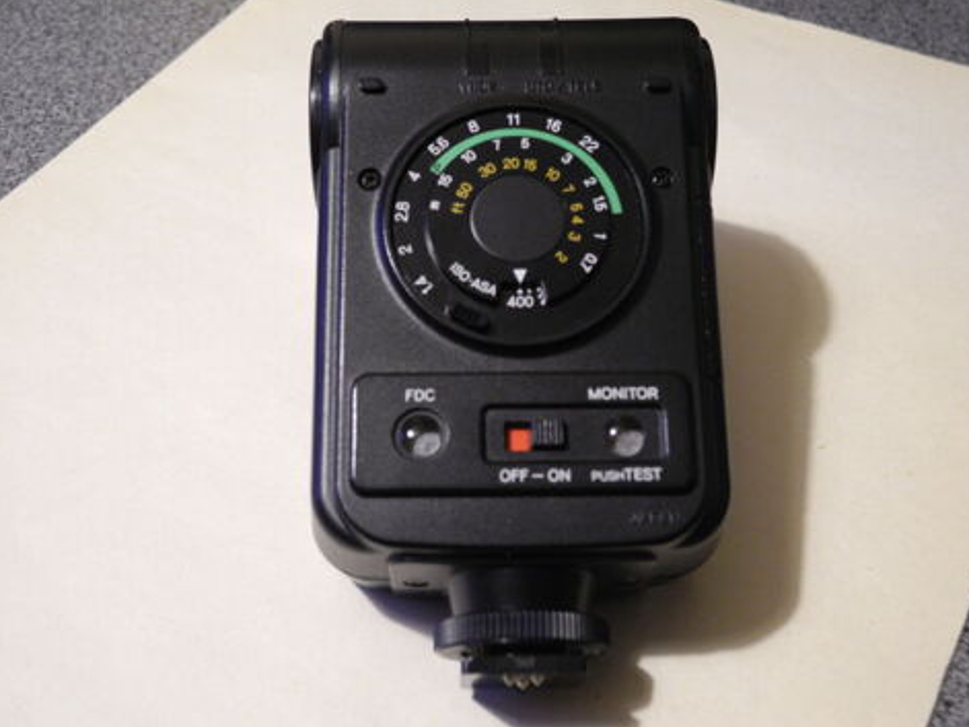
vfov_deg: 28.5
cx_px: 488
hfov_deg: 37.5
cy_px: 358
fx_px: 1427
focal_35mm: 51
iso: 400
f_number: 3.5
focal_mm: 10.7
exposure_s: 1/11.1
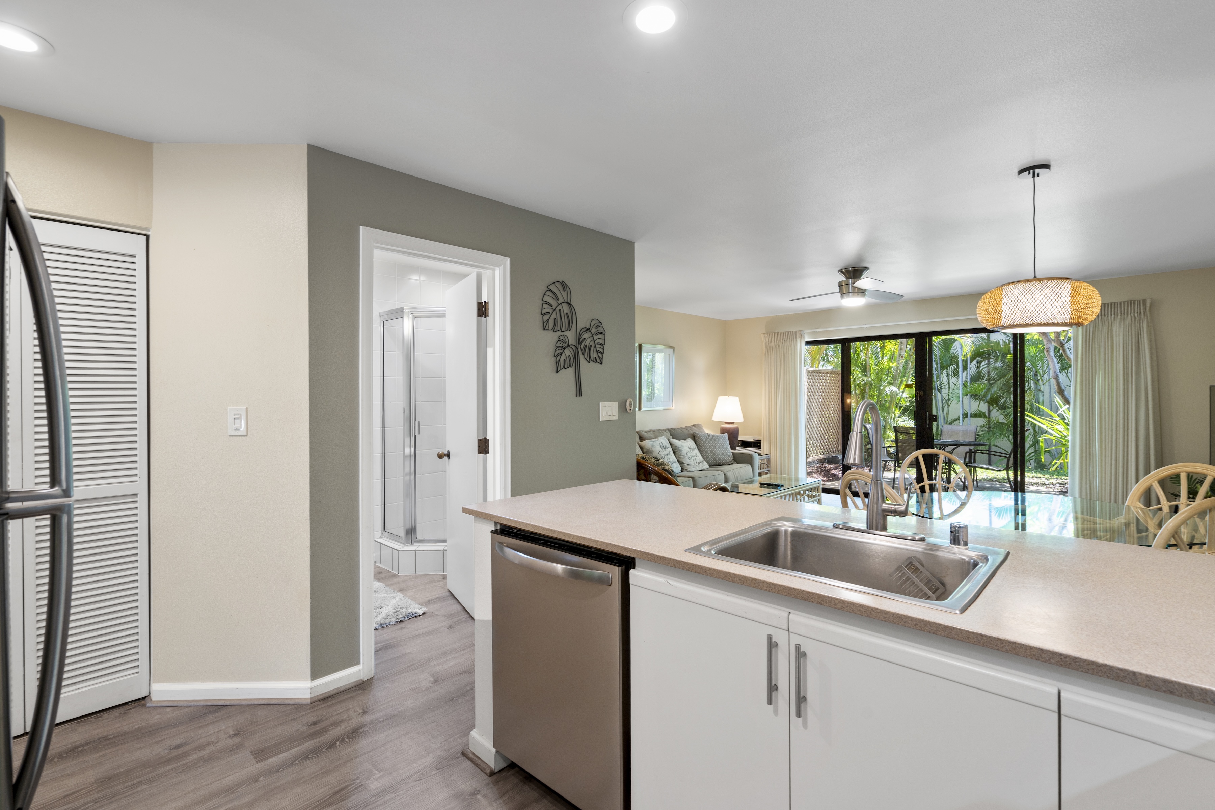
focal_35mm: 16
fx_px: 540
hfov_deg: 96.7
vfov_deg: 73.7
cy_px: 405
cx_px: 608
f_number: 8
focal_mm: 16
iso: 100
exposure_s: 1/3
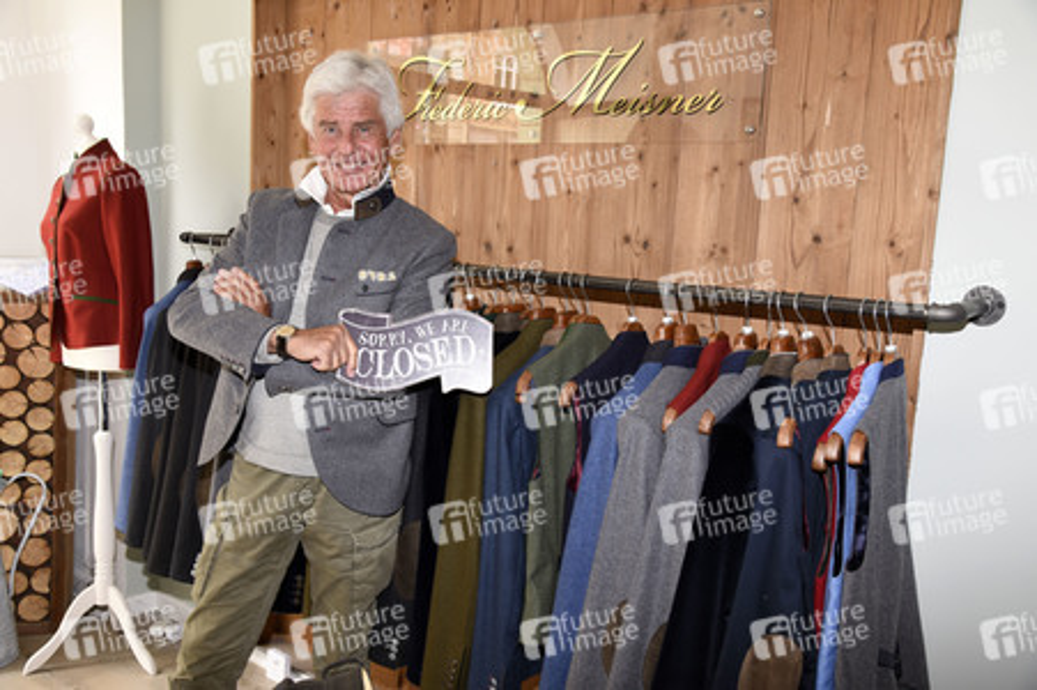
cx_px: 518
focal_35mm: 35
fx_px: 1007
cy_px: 345
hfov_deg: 54.5
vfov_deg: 37.8
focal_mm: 35
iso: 1000
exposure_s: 1/60
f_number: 6.3
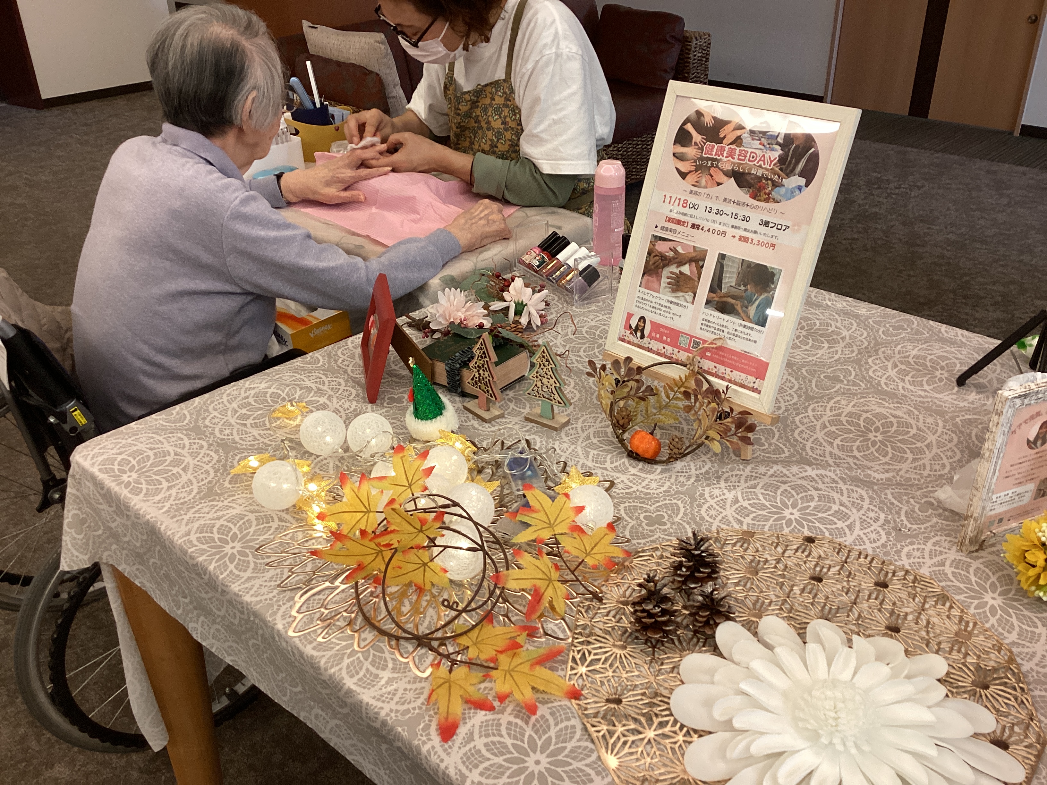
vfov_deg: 45.4
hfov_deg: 58.4
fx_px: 938
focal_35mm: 31
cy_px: 392
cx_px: 524
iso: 125
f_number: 2.4
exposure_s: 1/50
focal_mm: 3.3
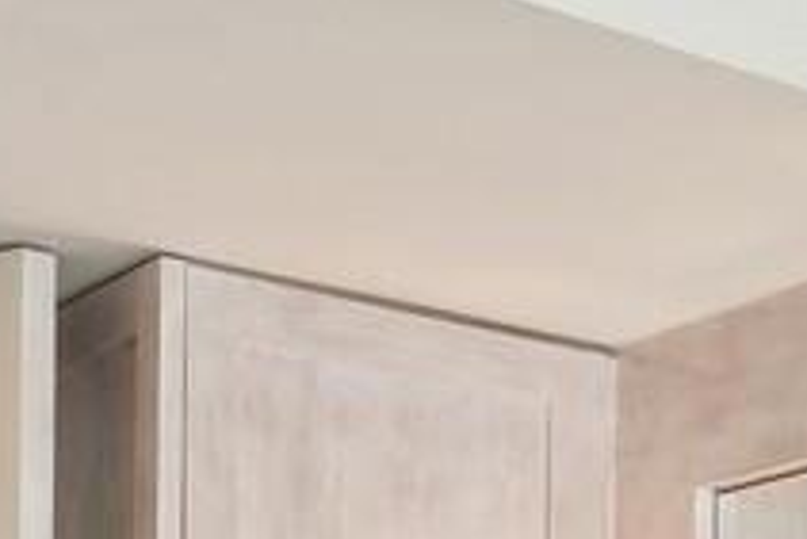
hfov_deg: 13.0
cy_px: 1114
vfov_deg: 11.5
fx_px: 2378
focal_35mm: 106
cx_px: 2092
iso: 200
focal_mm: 14
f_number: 10
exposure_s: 1/8
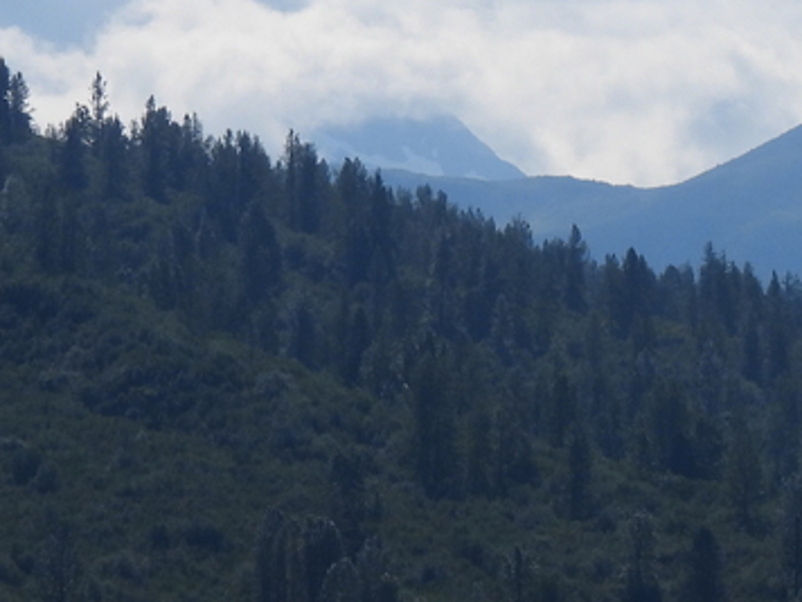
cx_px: 1149
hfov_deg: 3.0
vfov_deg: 2.2
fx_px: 15430
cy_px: 81
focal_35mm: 666
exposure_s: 1/1600
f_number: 5
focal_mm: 33
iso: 100
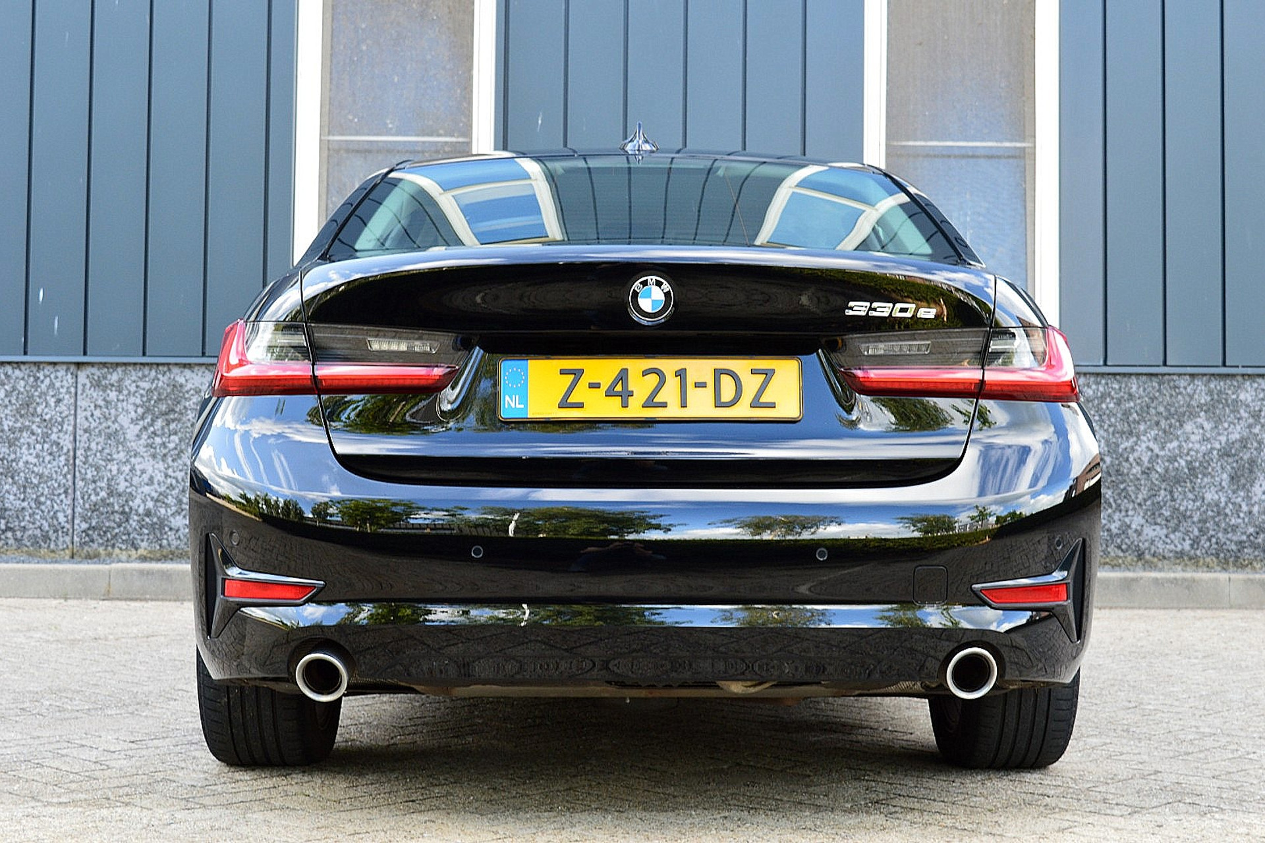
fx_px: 1897
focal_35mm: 54
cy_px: 422
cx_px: 632
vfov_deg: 25.1
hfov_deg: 36.9
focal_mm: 36
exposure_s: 1/80
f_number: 8
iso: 400
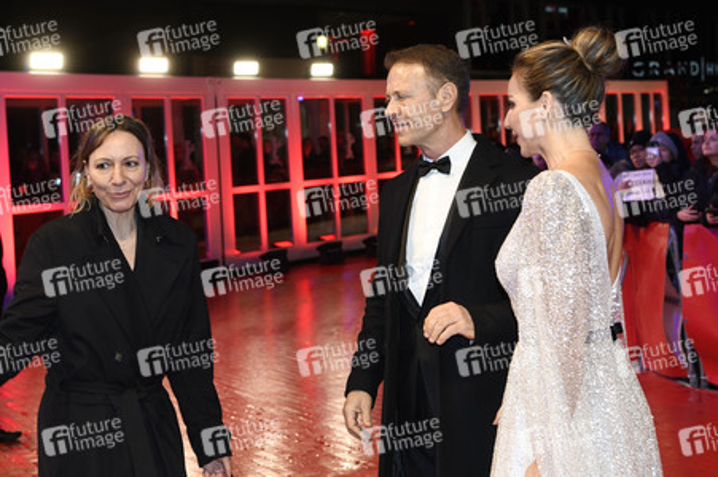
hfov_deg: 35.7
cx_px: 359
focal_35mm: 56
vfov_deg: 24.2
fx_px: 1116
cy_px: 238
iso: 1250
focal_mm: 56
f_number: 5.6
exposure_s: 1/200
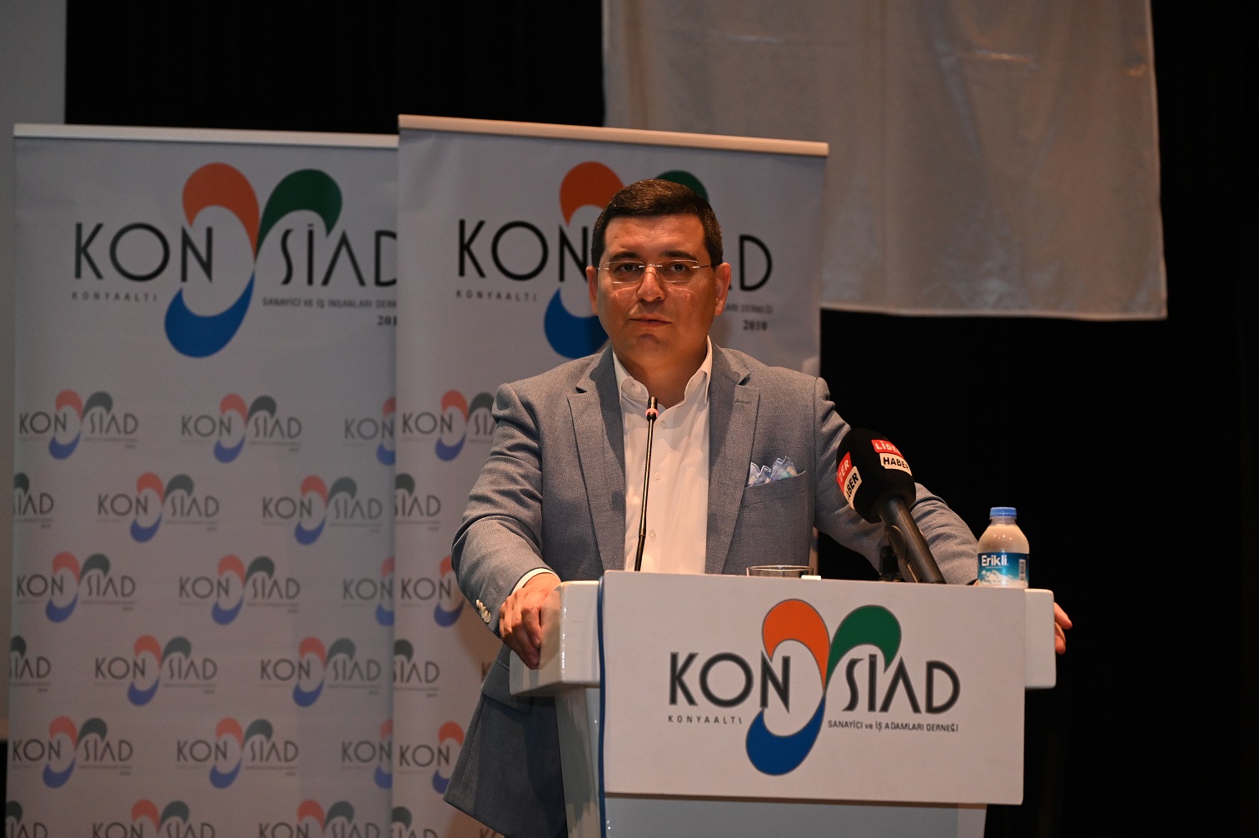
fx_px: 3110
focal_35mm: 89
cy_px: 419
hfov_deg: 22.9
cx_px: 630
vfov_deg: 15.3
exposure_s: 1/100
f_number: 4
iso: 3200
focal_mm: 89
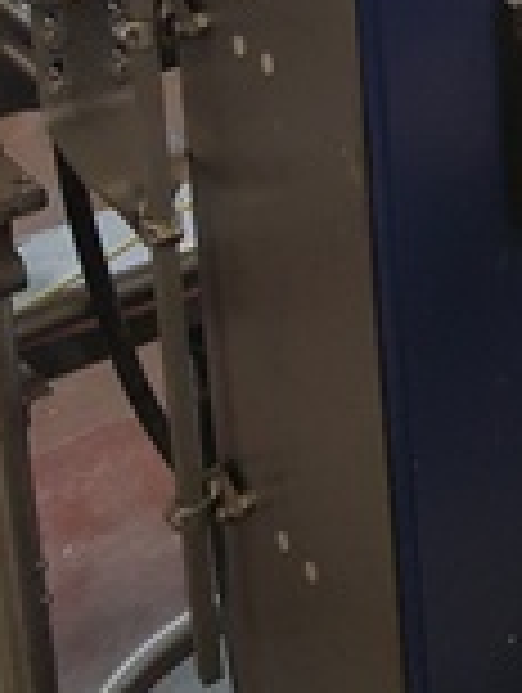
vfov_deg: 21.0
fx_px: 1624
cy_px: -302
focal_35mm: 81
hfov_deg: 17.3
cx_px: 652
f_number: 1.7
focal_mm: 4.3
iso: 160
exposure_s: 1/50
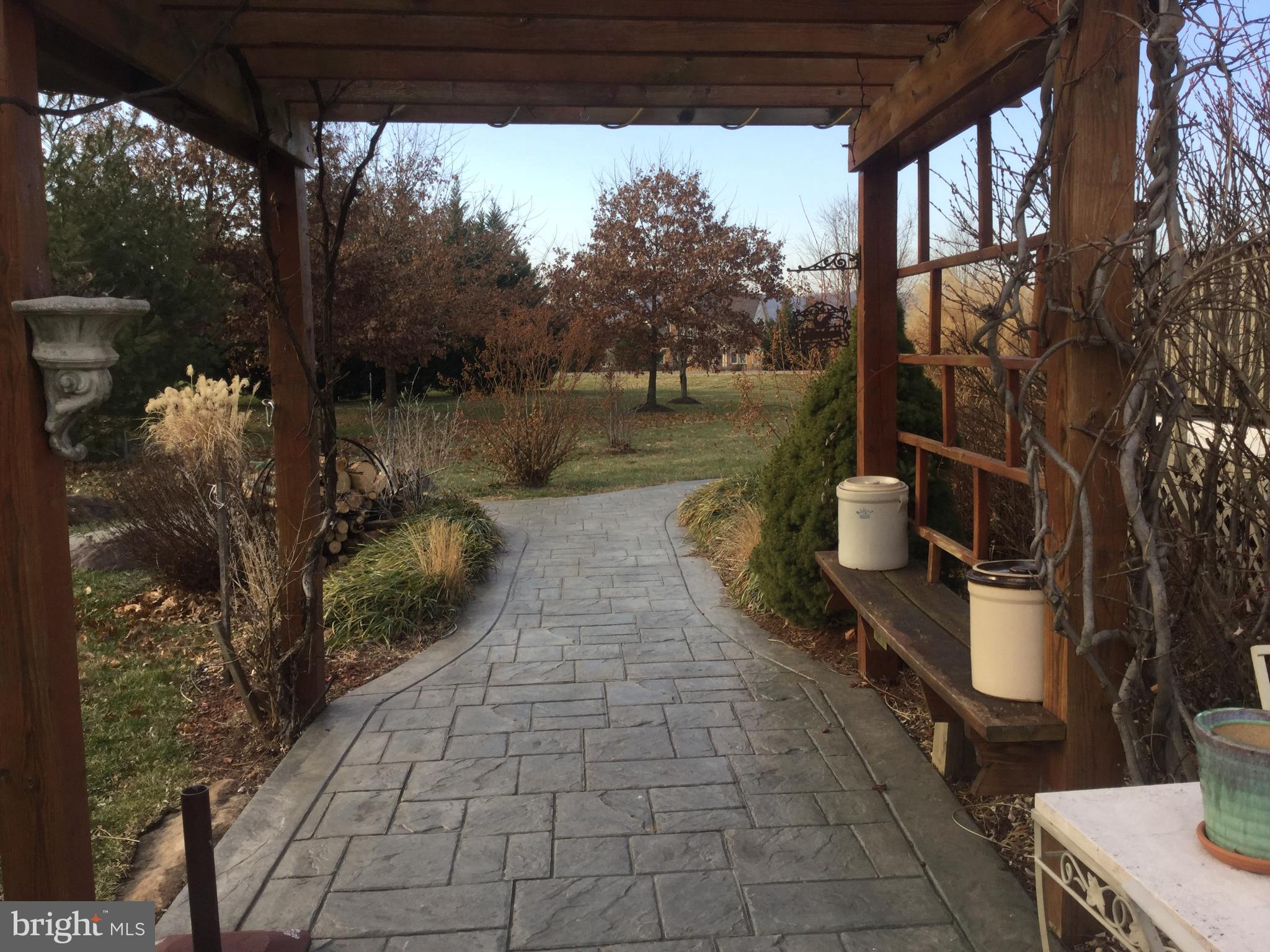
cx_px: 635
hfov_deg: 58.4
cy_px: 476
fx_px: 1137
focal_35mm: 31
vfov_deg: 45.4
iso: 25
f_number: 2.4
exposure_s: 1/228
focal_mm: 3.3
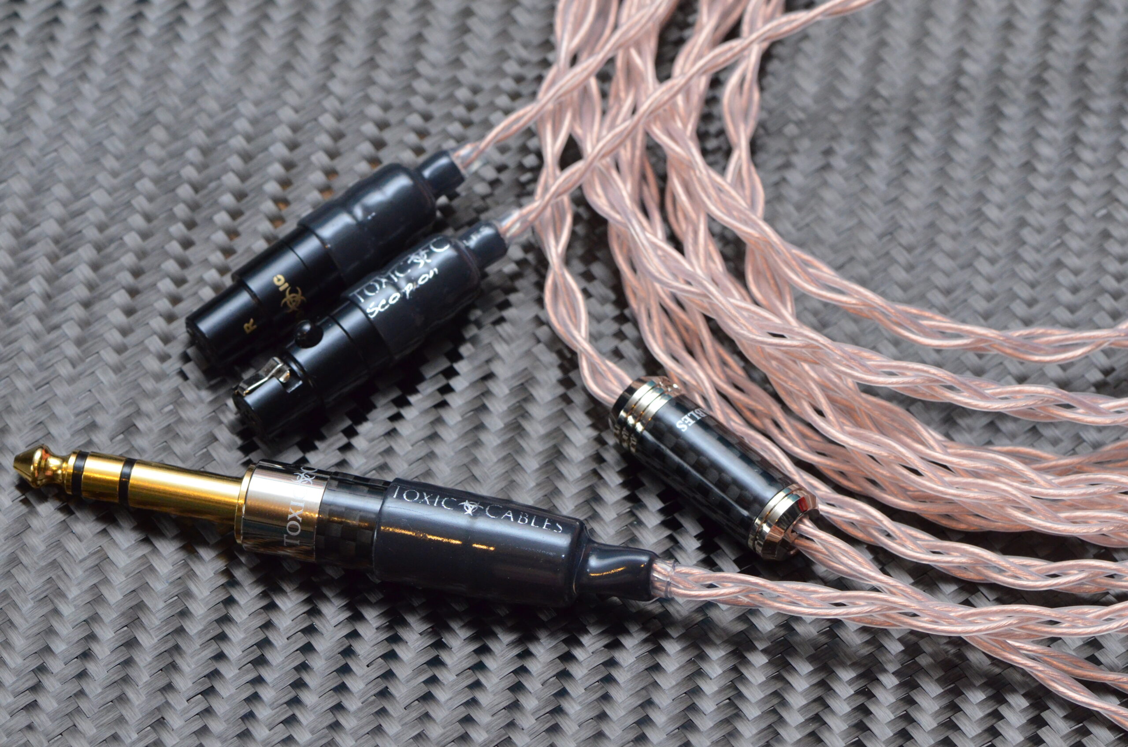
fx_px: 4925
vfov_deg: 8.7
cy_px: 374
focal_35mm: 158
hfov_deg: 13.1
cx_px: 564
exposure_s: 1/60
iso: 2500
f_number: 9
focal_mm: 105
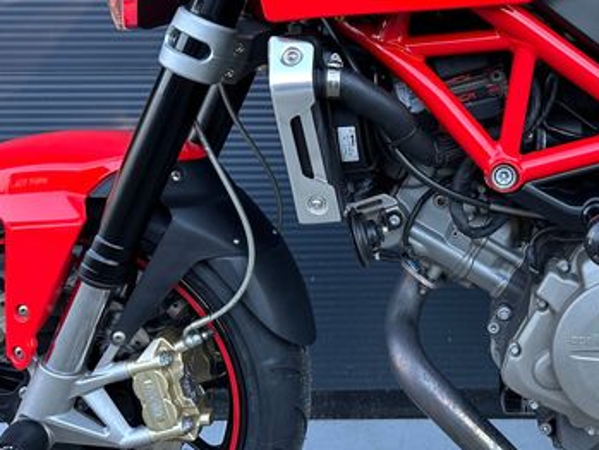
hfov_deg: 41.1
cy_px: 151
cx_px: 481
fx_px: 762
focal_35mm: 44
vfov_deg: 32.6
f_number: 1.78
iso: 250
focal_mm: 6.86
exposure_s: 1/116
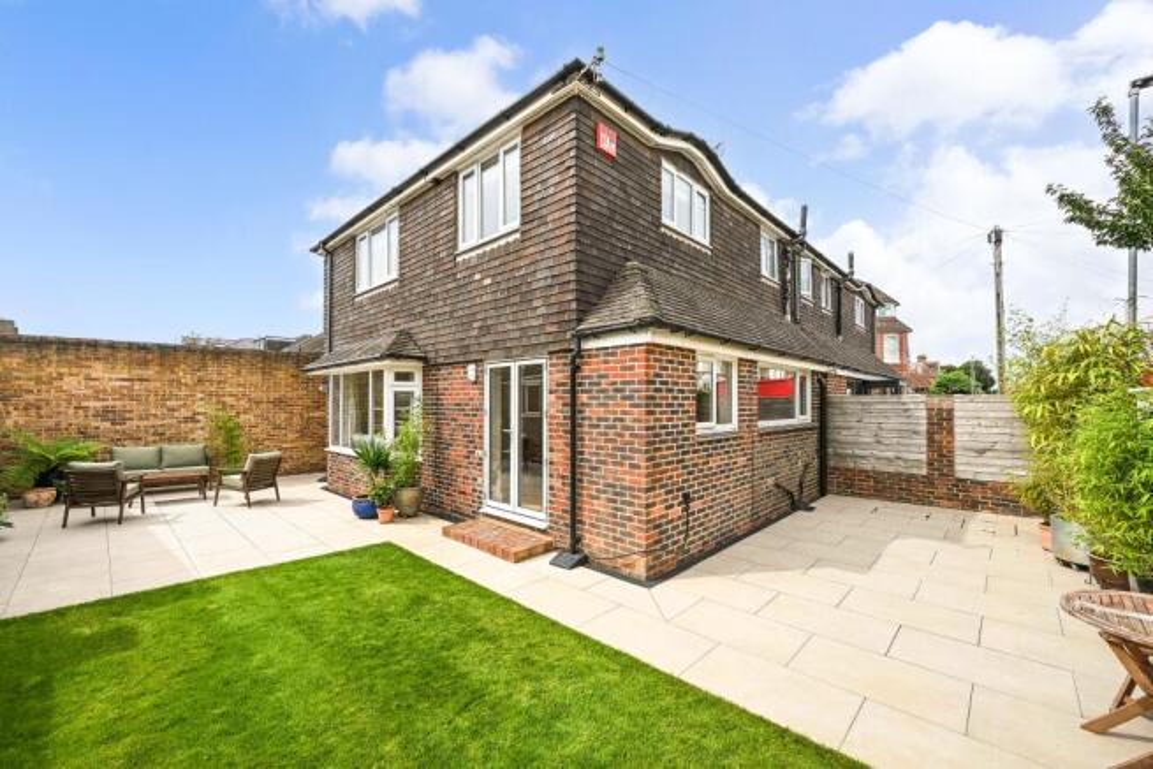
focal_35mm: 14
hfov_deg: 104.2
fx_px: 448
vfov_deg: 81.2
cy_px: 384
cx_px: 576
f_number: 9
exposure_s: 1/125
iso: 100
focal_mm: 14
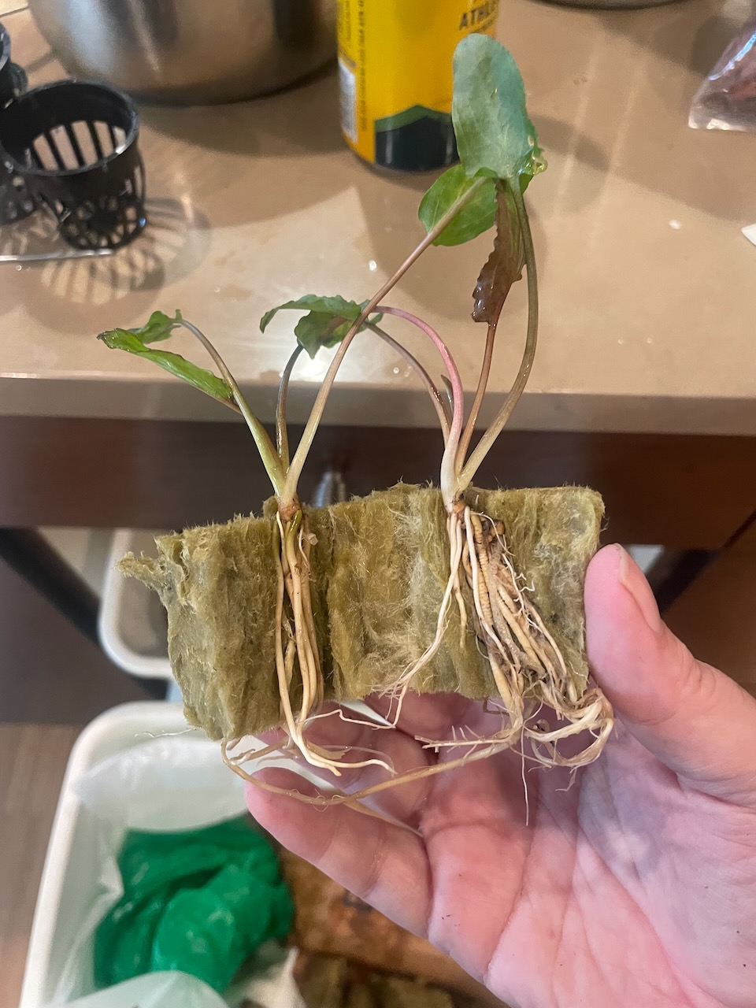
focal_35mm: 26
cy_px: 504
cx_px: 378
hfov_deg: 53.1
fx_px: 757
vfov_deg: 67.3
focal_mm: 4.2
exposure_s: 1/60
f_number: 1.6
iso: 320
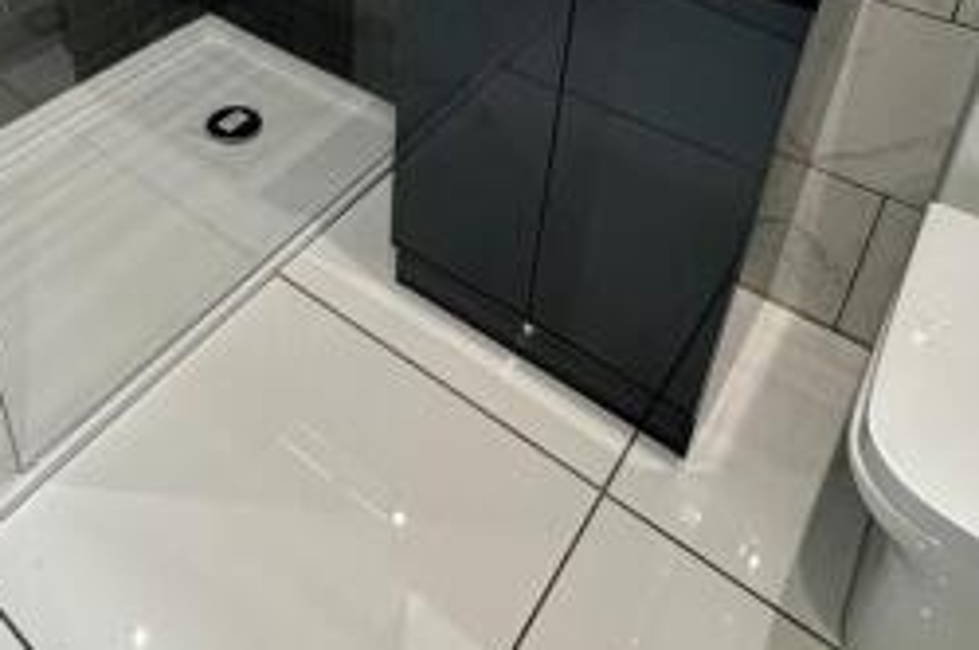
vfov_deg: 34.3
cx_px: 339
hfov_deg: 54.9
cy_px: -41
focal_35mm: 34
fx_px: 923
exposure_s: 1/100
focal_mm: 2.22
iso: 160
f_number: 2.2
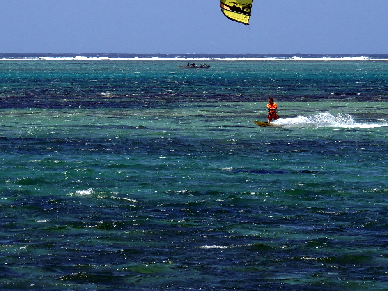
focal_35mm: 389
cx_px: 255
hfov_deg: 5.1
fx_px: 4362
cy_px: 66
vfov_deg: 3.8
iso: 64
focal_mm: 44.9
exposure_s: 1/640
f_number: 5.1
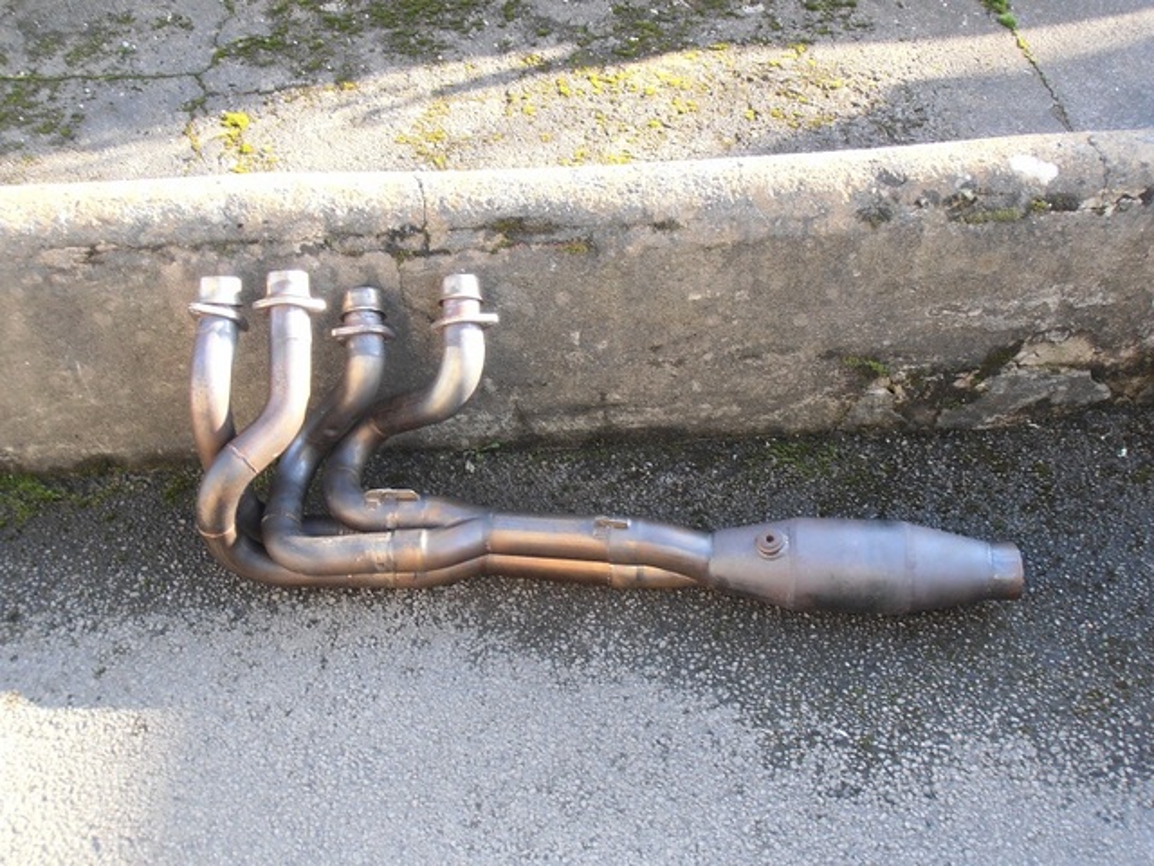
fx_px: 1467
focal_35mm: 44
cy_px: 433
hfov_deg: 42.9
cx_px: 577
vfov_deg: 32.9
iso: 80
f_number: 4.2
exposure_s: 1/40
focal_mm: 7.87
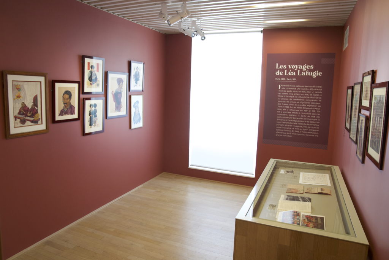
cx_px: 194
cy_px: 130
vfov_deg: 53.1
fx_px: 259
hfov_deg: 73.7
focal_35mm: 24
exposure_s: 1/50
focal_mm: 24
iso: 1000
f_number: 5
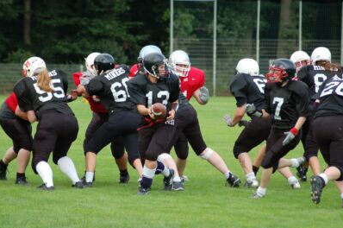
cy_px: 115
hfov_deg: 8.1
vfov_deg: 5.3
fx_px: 2435
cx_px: 153
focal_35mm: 256
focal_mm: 150
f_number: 4.5
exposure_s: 1/800
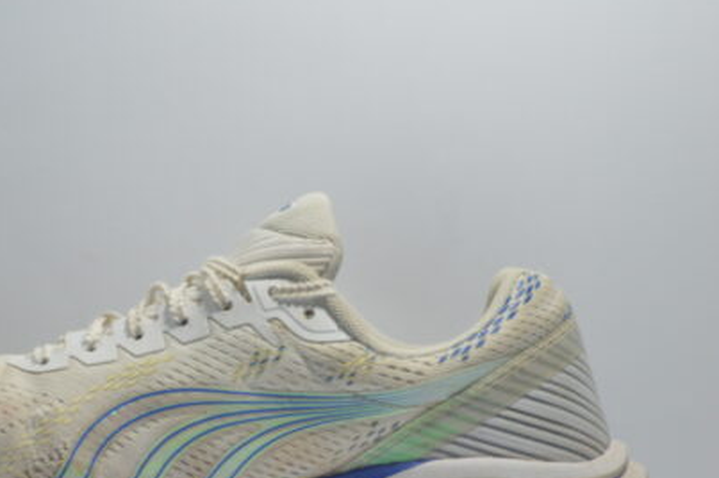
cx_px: 186
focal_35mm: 302
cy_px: 333
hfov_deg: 6.8
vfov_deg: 4.5
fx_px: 6021
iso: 500
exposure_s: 1/125
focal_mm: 135
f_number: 4.2
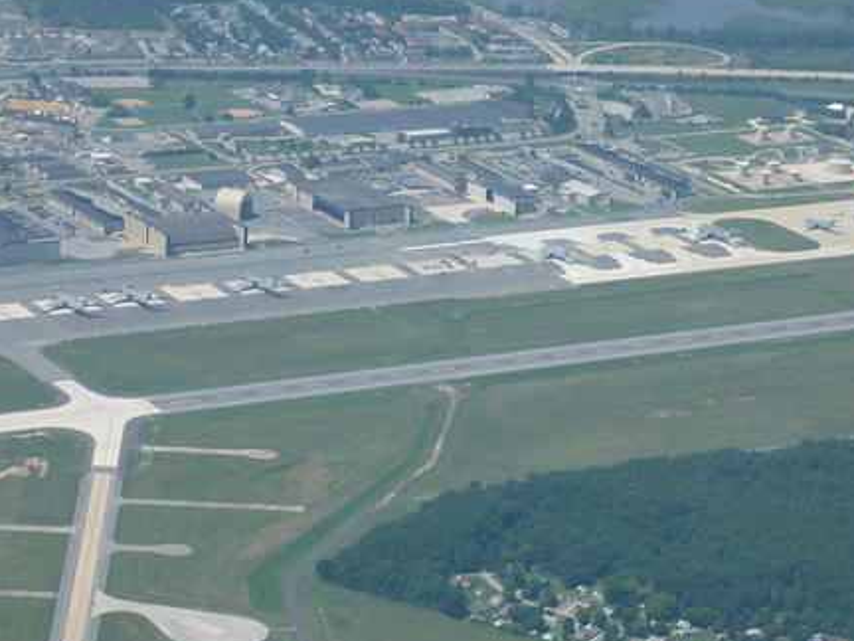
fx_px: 3799
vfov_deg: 9.6
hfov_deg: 12.8
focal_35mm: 154
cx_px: 502
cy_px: 291
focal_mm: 17
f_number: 5.6
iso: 80
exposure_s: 1/500
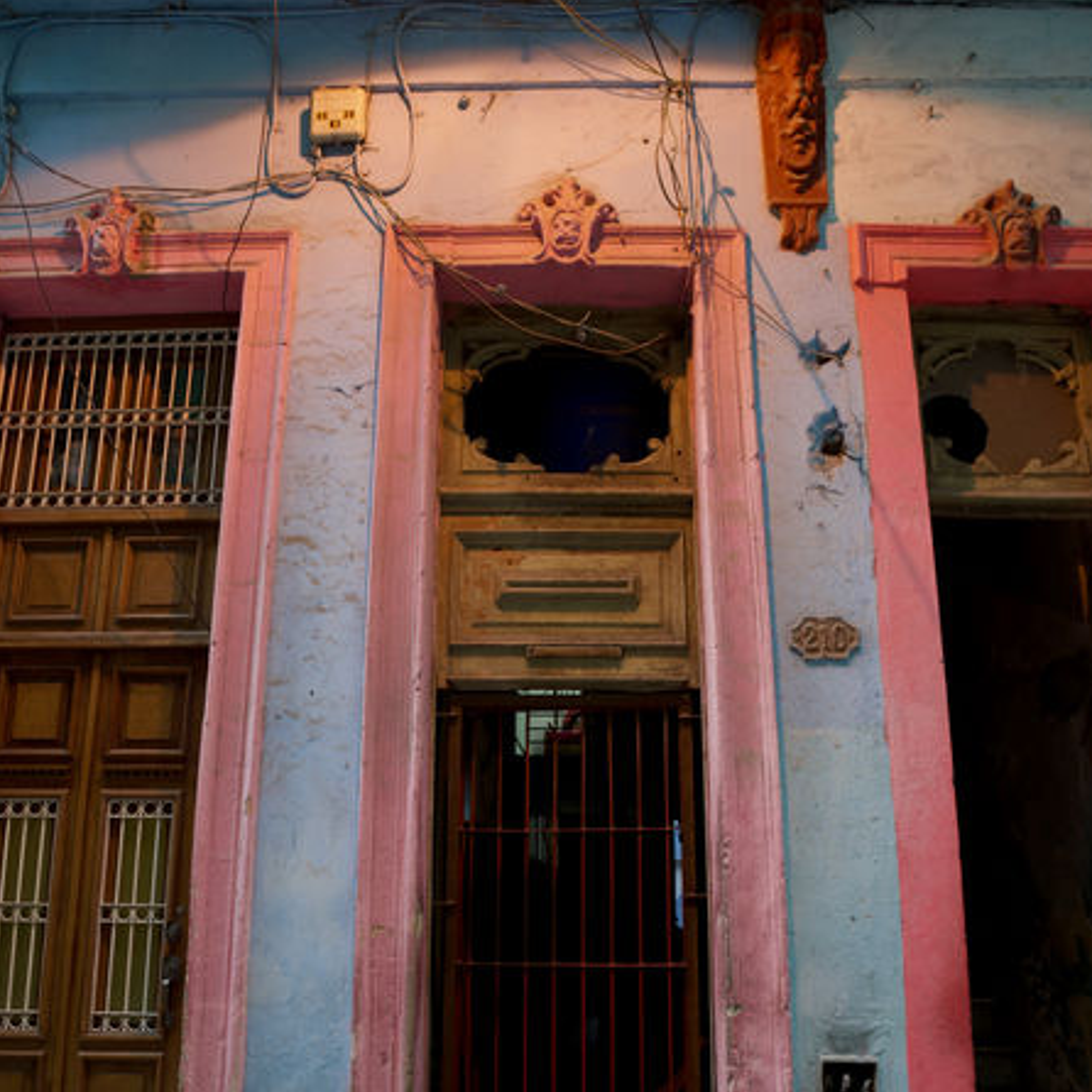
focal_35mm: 24
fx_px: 857
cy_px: 717
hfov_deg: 65.0
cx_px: 545
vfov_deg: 63.6
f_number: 3.5
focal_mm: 18
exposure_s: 1/50
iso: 250
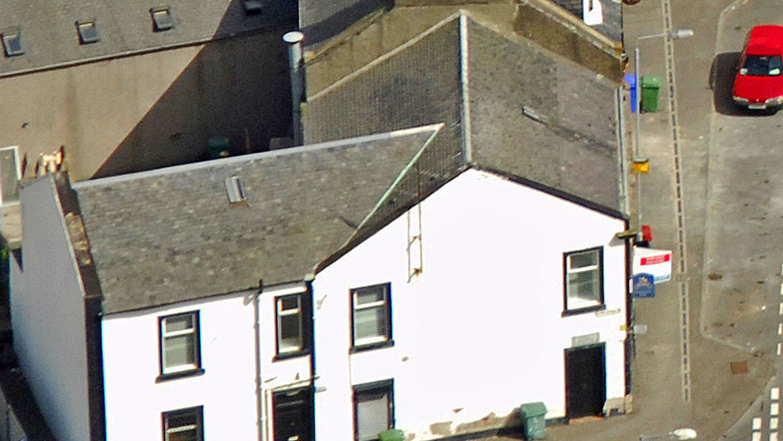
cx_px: 1728
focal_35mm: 489
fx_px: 10154
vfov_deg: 2.5
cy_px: -279
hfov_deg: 4.3
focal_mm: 70
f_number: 7.6
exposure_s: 1/1000
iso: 400
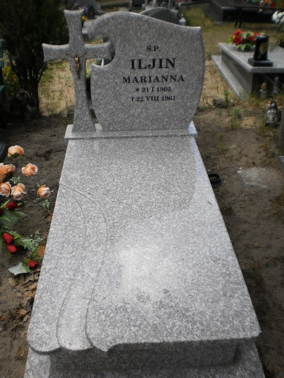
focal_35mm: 36
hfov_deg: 39.7
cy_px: 189
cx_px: 142
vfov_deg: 51.4
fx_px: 394
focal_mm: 6.3
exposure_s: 1/400
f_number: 3.1
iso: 100
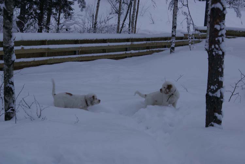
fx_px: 715
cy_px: 82
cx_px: 122
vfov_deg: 13.1
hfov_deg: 19.4
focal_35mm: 105
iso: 100
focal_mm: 70
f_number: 8
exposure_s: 1/125
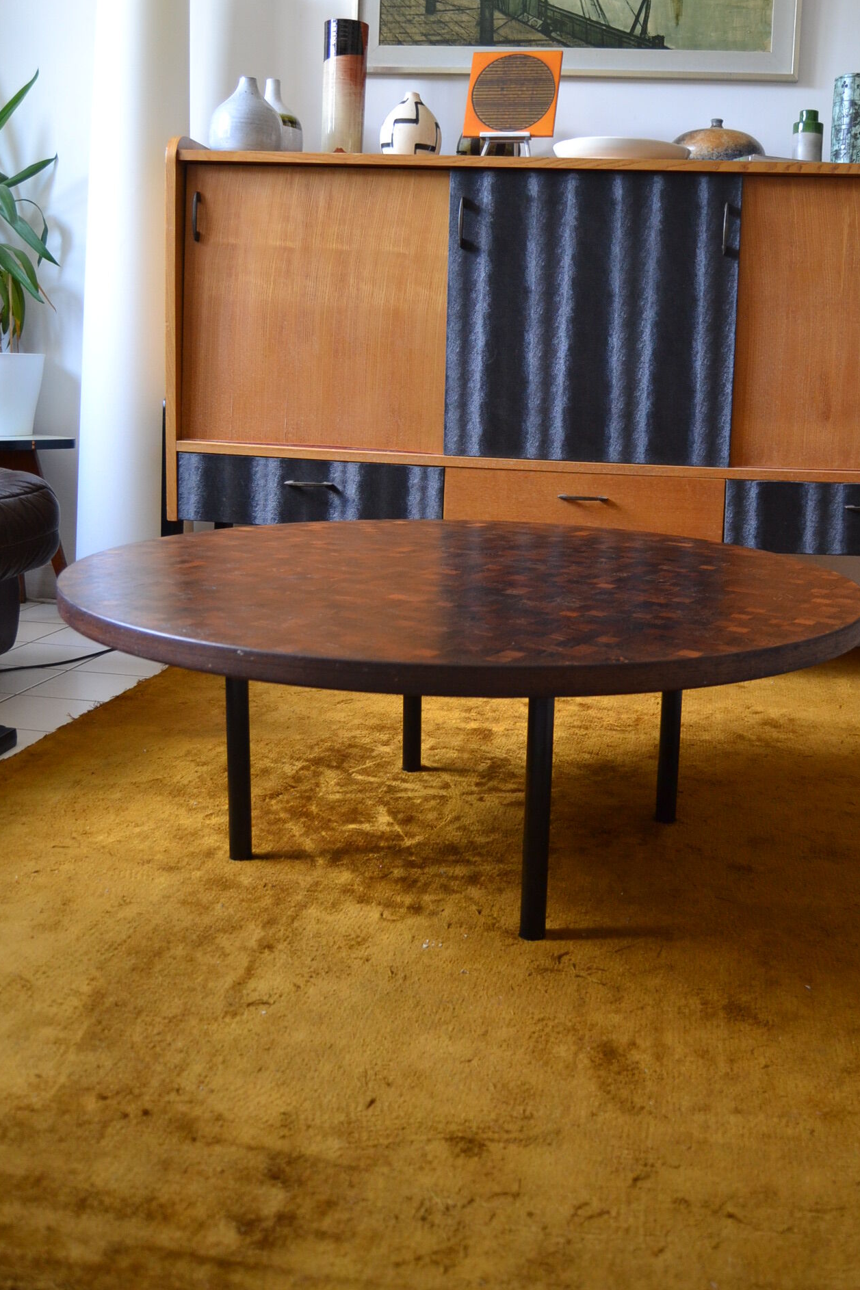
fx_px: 1182
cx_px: 497
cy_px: 524
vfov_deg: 56.8
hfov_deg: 39.9
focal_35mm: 33
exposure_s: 1/60
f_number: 3.5
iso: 720
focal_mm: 18
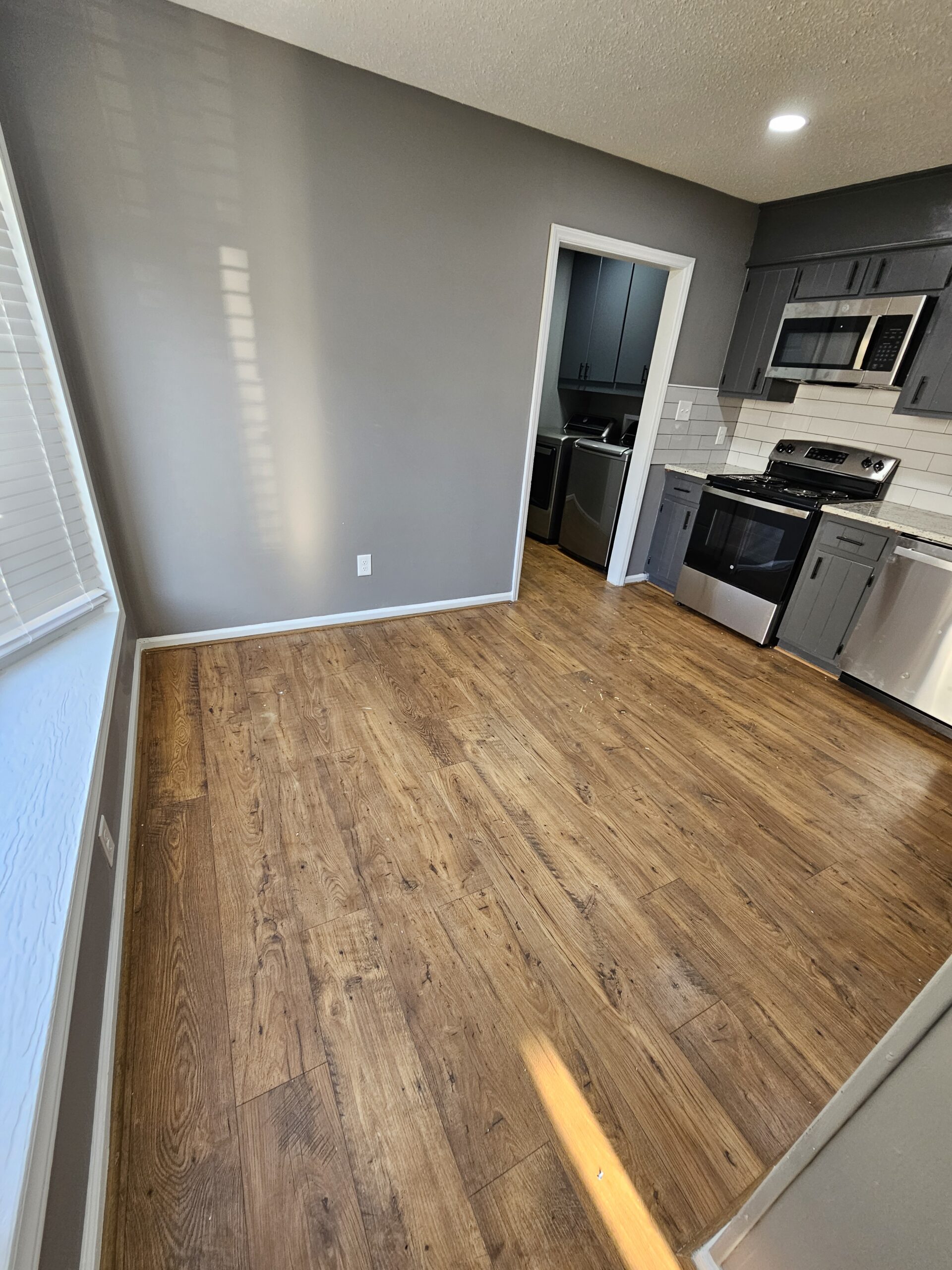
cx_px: 476
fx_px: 477
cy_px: 635
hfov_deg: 89.9
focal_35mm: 13
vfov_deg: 106.2
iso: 125
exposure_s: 1/60
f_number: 2.2
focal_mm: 2.2
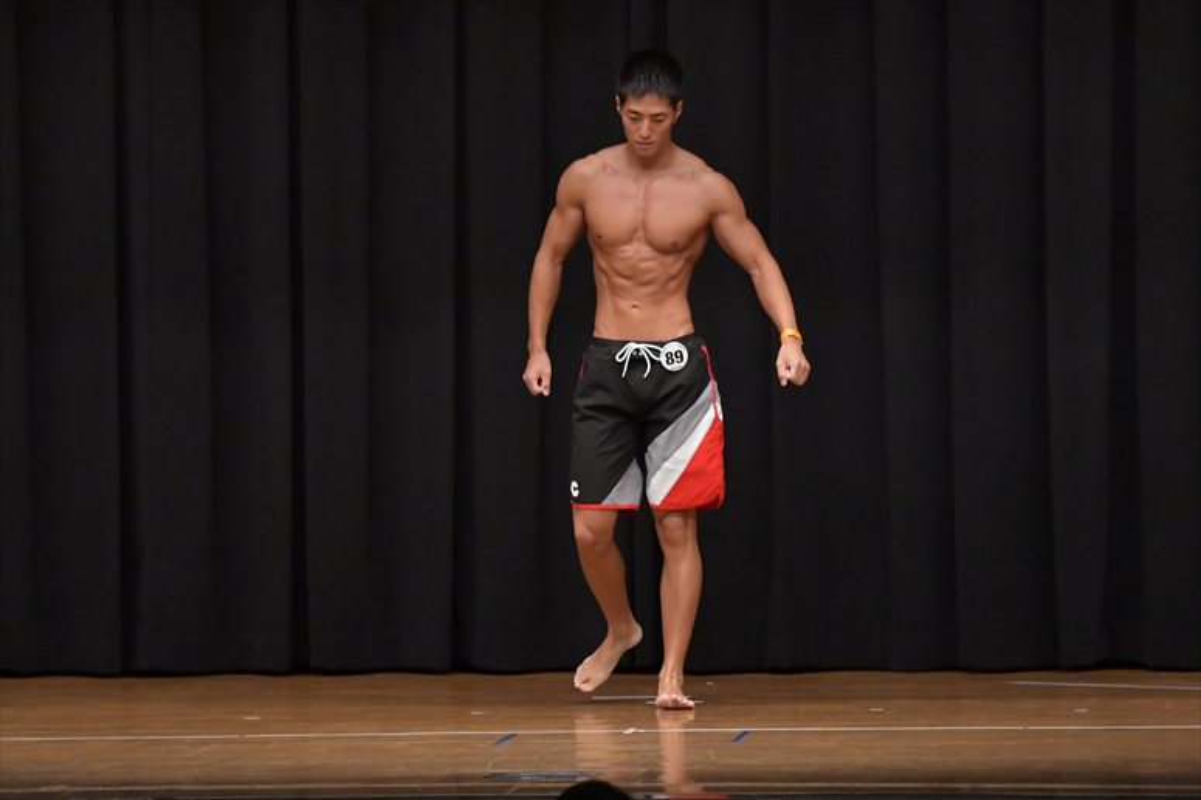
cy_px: 400
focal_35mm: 240
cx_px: 600
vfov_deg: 5.7
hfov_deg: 8.6
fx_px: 8003
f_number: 5.6
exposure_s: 1/400
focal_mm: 160
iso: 6400
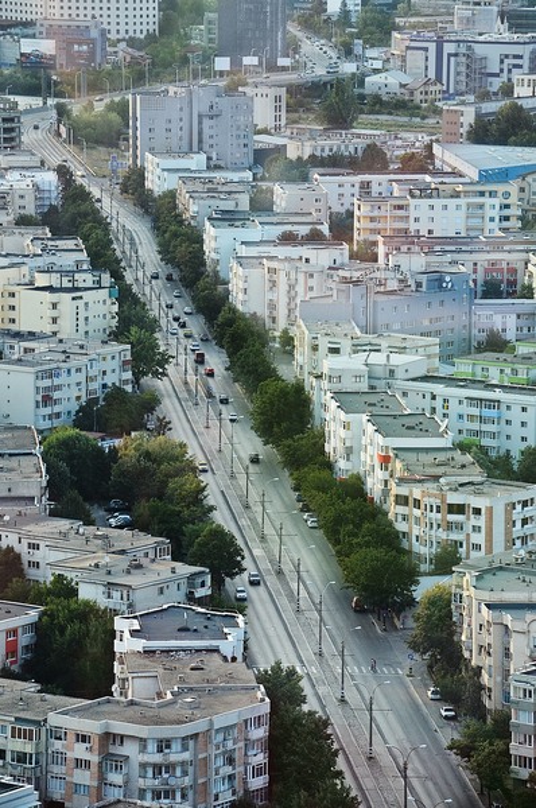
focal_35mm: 180
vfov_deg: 11.4
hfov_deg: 7.6
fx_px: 4034
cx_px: 268
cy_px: 404
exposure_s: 1/250
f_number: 6.3
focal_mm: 120
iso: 800
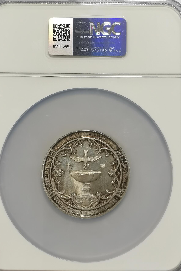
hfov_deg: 16.1
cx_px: 87
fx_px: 641
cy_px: 136
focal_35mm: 85
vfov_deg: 23.9
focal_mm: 7.48
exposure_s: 1/100
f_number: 16
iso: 200
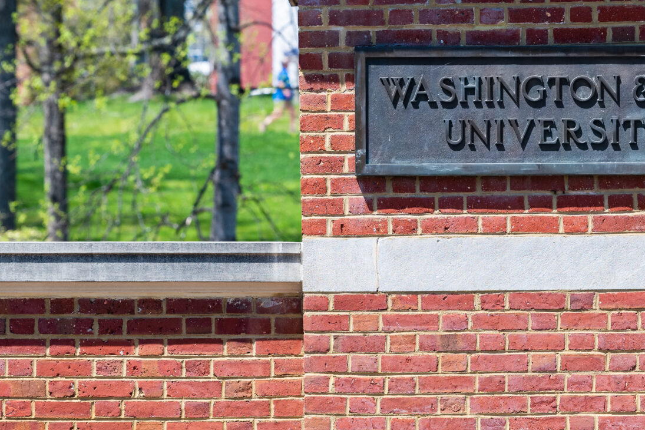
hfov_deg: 5.5
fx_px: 6700
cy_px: 204
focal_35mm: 374
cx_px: 297
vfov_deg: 3.7
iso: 200
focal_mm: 160
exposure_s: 1/500
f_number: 5.6
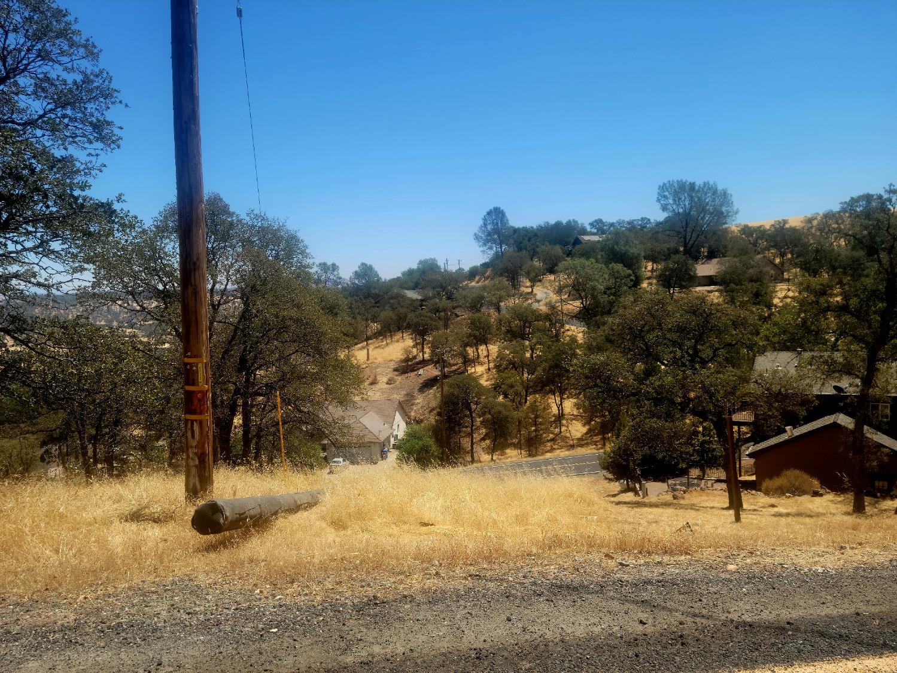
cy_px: 336
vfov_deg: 49.8
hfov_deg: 63.4
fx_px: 726
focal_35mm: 28
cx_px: 448
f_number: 2
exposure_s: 1/909
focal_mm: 5.9
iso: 25
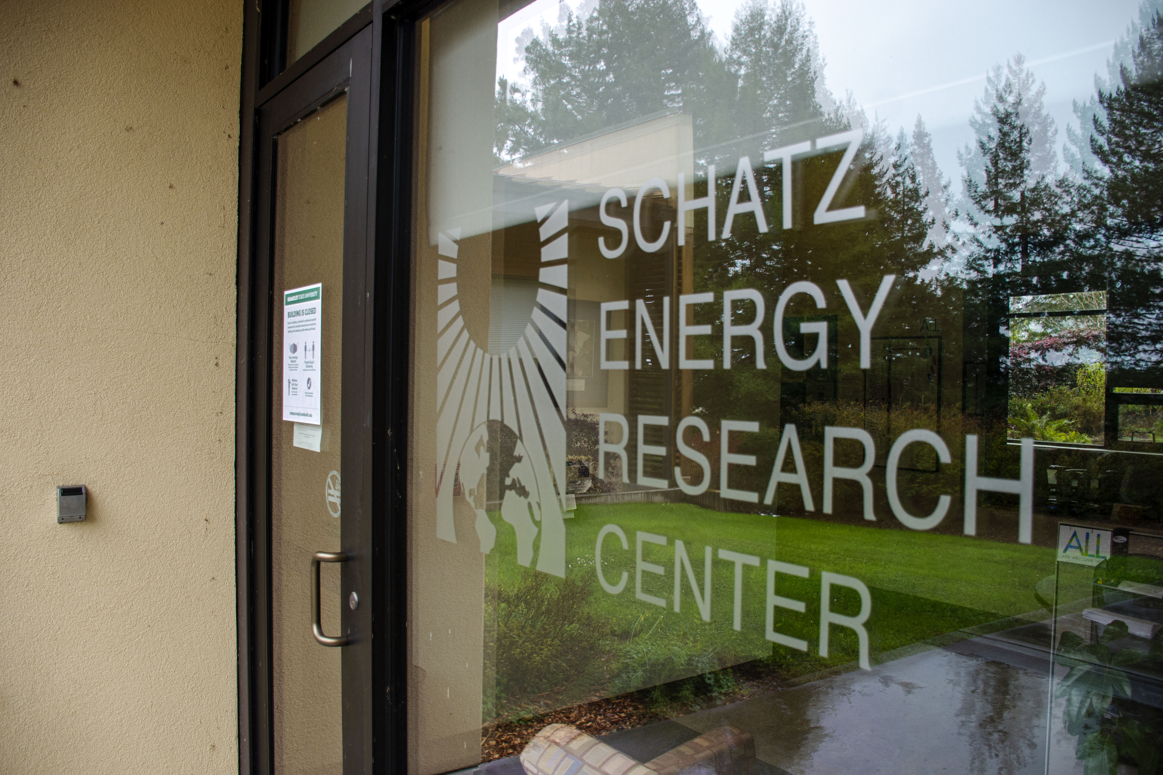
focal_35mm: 27
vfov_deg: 47.9
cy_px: 388
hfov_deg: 67.4
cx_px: 582
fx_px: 872
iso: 250
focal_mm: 18
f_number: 3.5
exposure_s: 1/100
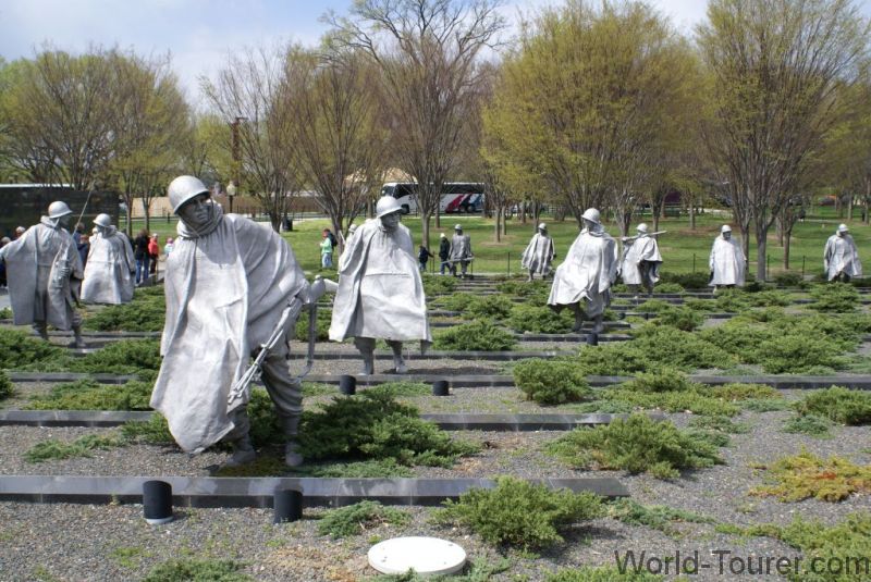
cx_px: 436
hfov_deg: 49.5
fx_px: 944
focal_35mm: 39
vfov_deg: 34.3
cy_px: 291
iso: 100
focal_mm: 26
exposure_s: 1/200
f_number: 9
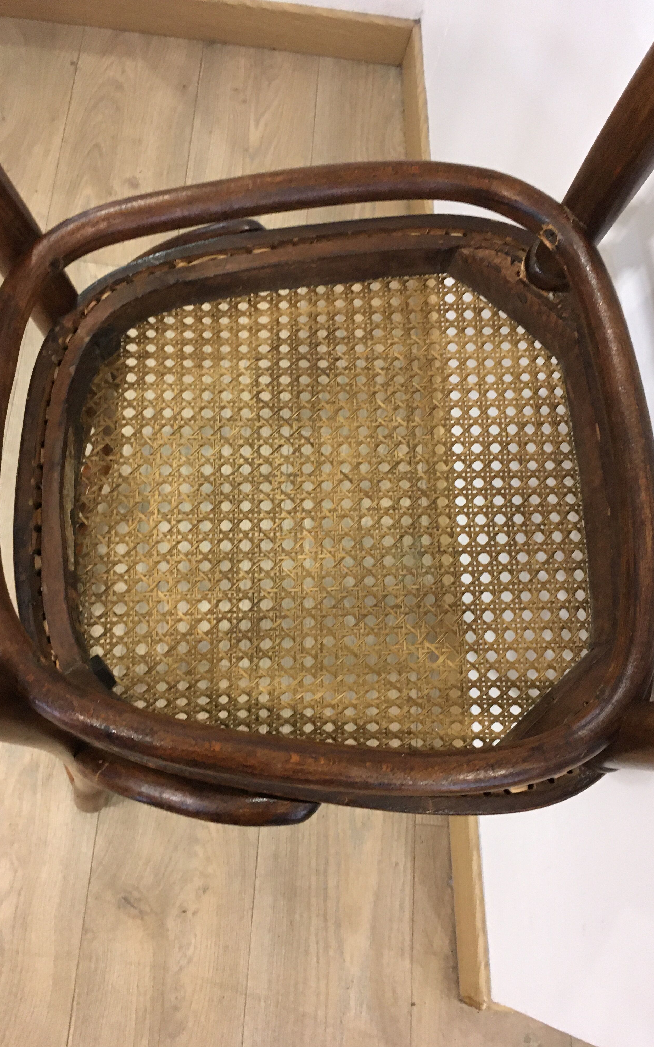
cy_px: 525
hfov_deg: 40.6
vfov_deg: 61.2
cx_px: 301
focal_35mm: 31
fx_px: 884
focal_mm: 4.15
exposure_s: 1/25
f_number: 2.2
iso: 200
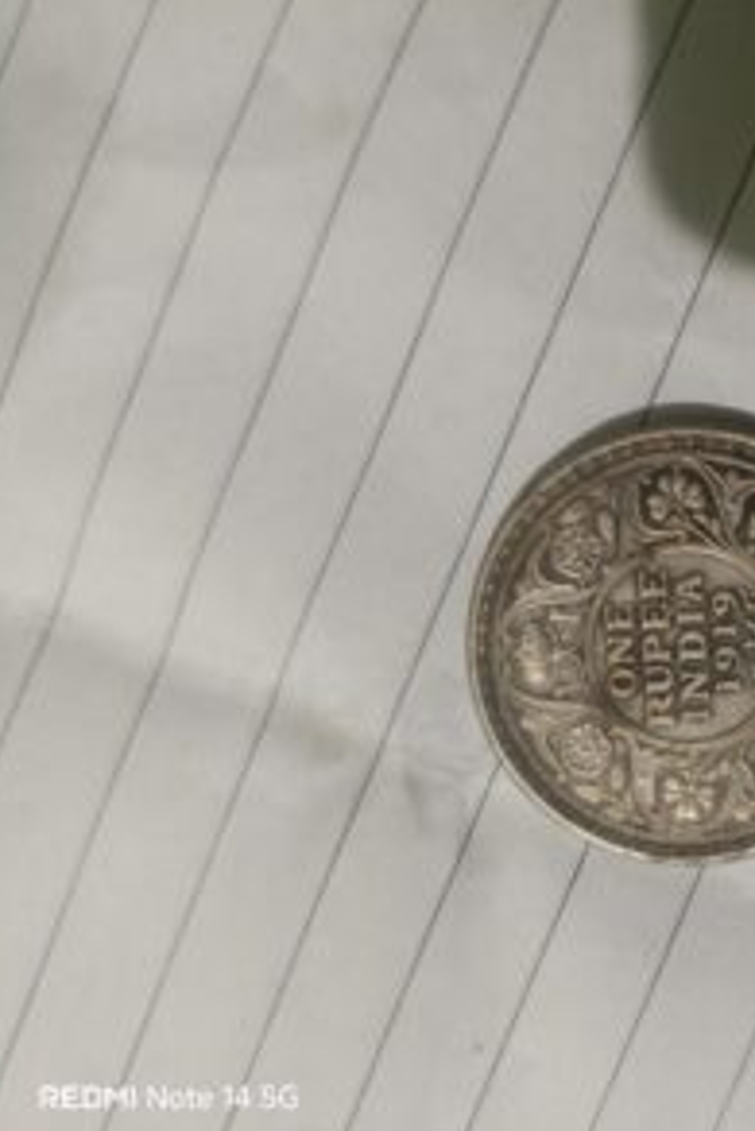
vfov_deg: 51.9
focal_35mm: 37
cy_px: 577
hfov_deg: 32.9
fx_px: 1162
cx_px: 763
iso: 1416
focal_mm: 4.94
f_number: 1.5
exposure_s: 1/25
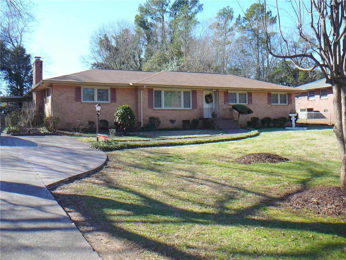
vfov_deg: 40.7
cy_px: 130
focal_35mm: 35
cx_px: 173
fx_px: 350
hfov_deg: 52.6
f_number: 2.8
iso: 80
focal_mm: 5.2
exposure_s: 1/400
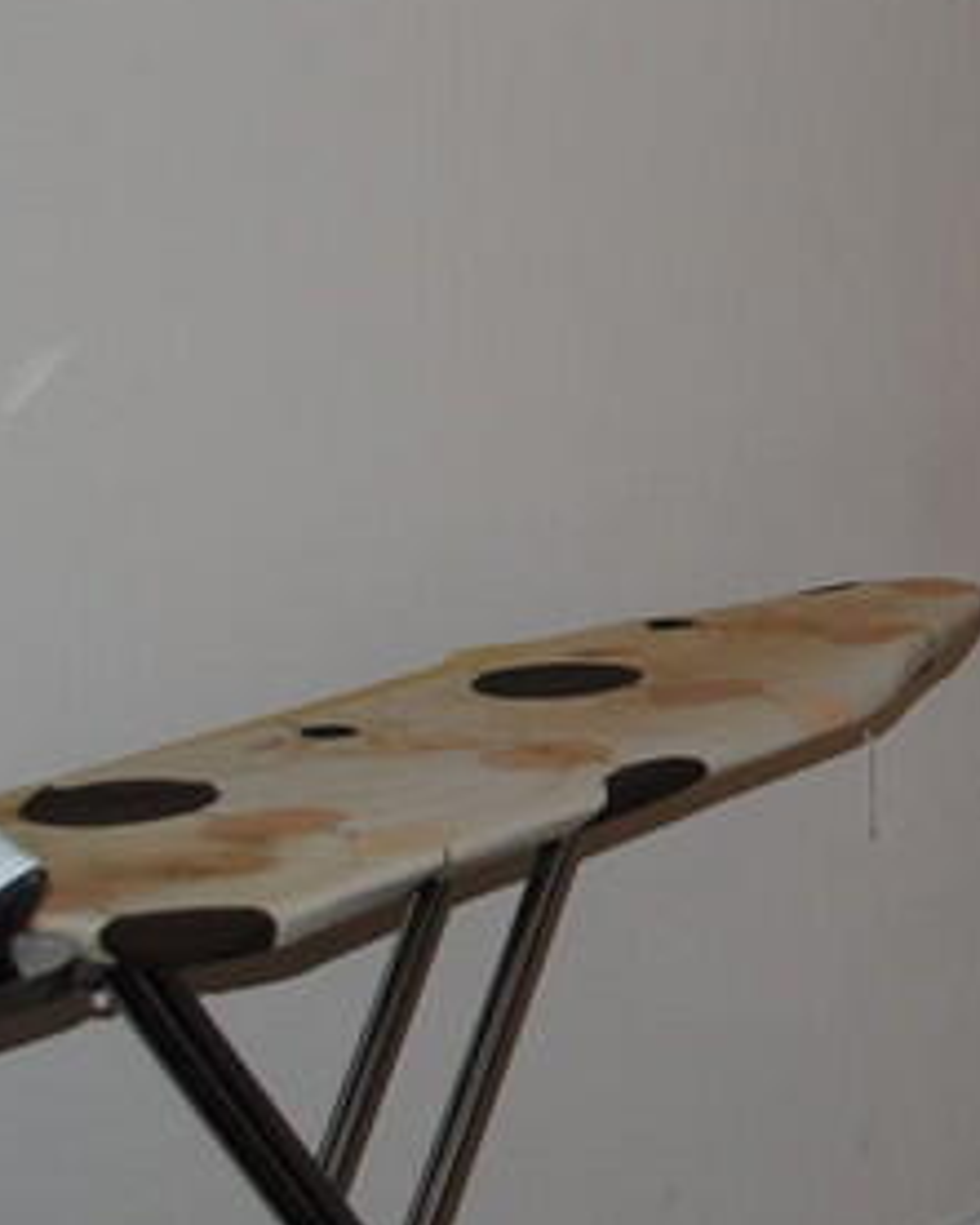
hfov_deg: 14.9
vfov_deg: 20.1
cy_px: 211
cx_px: 1579
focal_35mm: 94
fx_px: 3406
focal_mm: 18
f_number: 3.5
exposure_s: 1/60
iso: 200
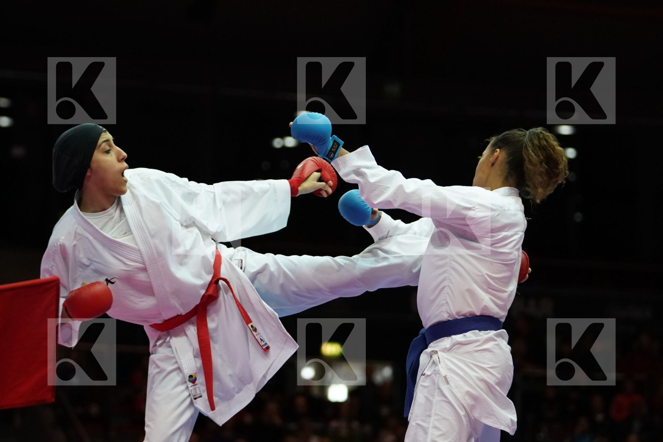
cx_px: 332
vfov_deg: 10.2
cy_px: 221
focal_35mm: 135
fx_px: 2486
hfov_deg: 15.2
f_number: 2.8
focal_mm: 90
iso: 2500
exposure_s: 1/1000
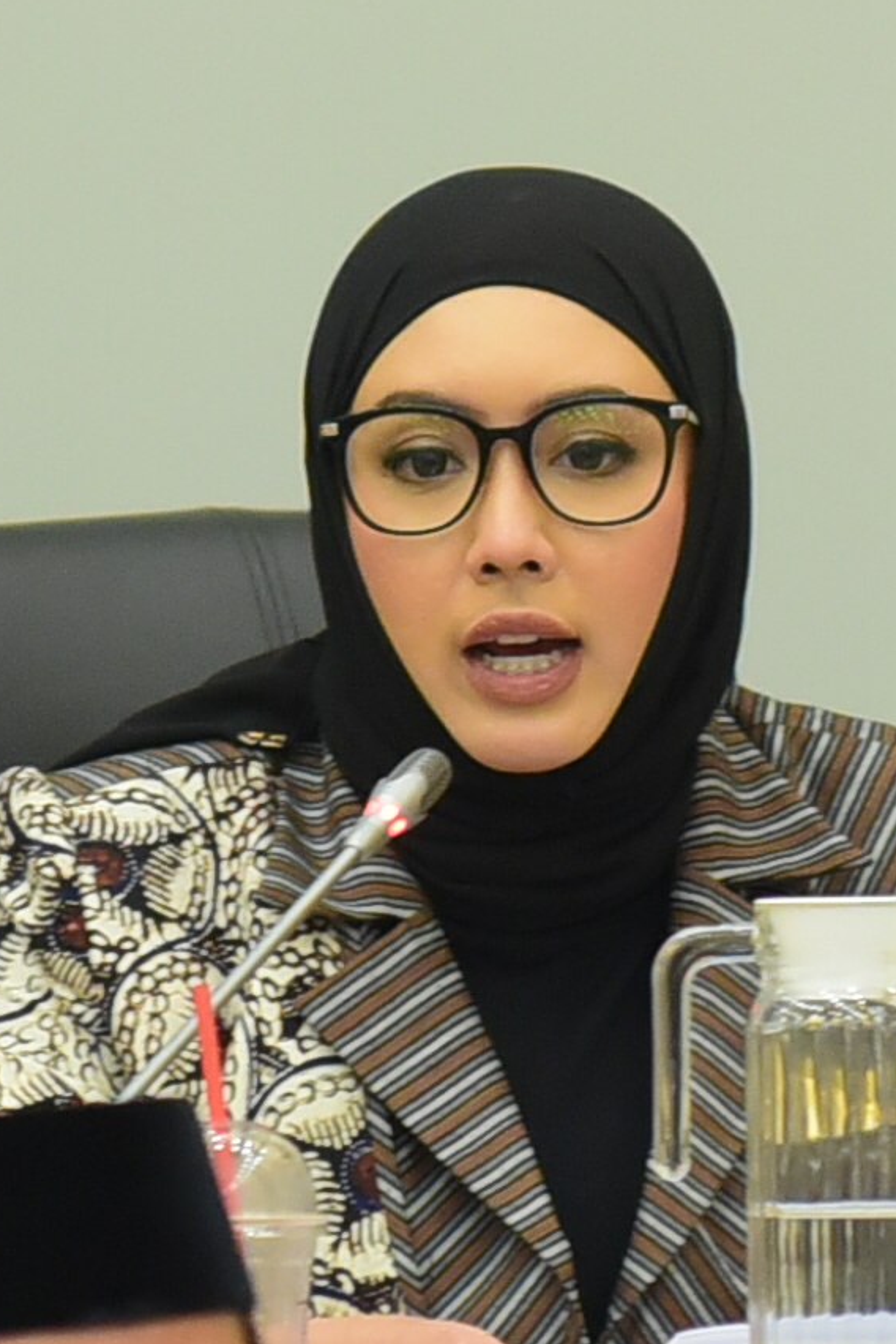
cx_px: 508
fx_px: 11227
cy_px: 670
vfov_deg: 6.8
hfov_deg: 4.6
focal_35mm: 301
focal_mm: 200
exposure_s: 1/100
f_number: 4
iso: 2500
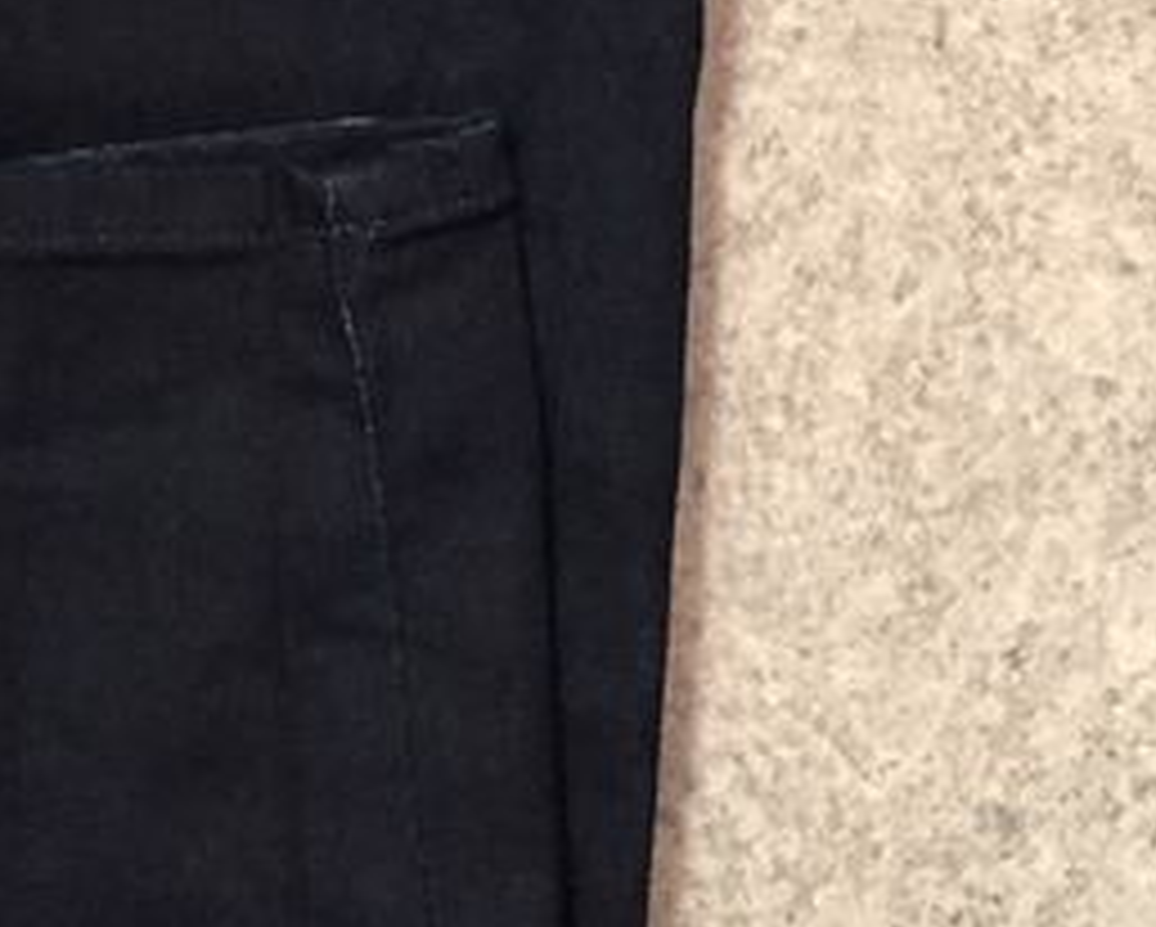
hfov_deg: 17.2
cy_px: -306
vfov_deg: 13.5
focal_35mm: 110
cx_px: 130
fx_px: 3766
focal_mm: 4.15
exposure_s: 1/33
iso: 200
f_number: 2.2
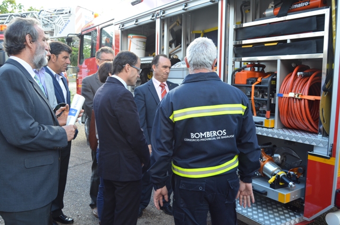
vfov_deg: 39.8
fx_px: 311
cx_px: 170
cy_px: 112
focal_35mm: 33
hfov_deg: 57.3
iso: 360
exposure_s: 1/125
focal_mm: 22
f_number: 5.6
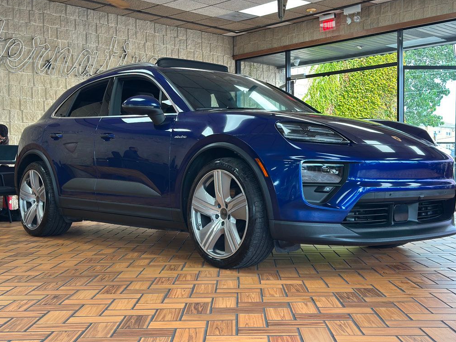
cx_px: 231
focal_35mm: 49
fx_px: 645
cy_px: 168
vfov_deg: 29.7
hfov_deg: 38.9
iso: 125
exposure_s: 1/120
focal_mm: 6.86
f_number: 1.78
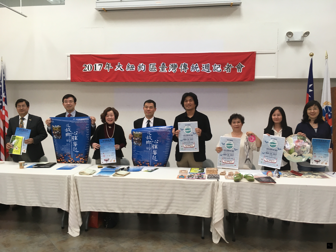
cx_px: 168
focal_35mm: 29
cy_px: 126
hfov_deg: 61.7
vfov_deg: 48.2
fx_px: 281
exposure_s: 1/30
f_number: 2.2
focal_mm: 4.15
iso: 50
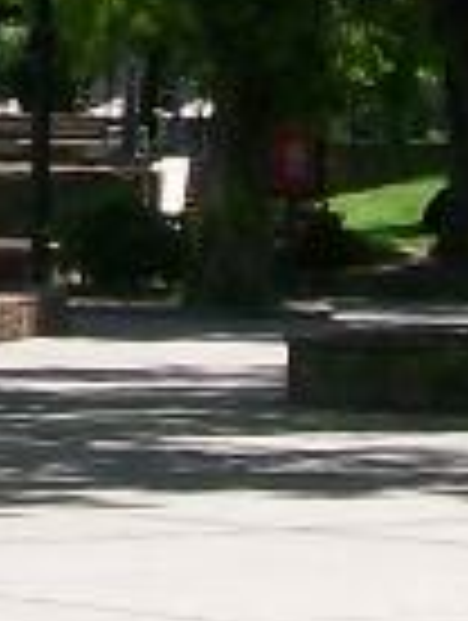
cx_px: 274
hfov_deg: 5.6
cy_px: -572
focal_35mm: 267
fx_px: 4798
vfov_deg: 7.2
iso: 80
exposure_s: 1/447
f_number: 4.8
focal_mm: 6
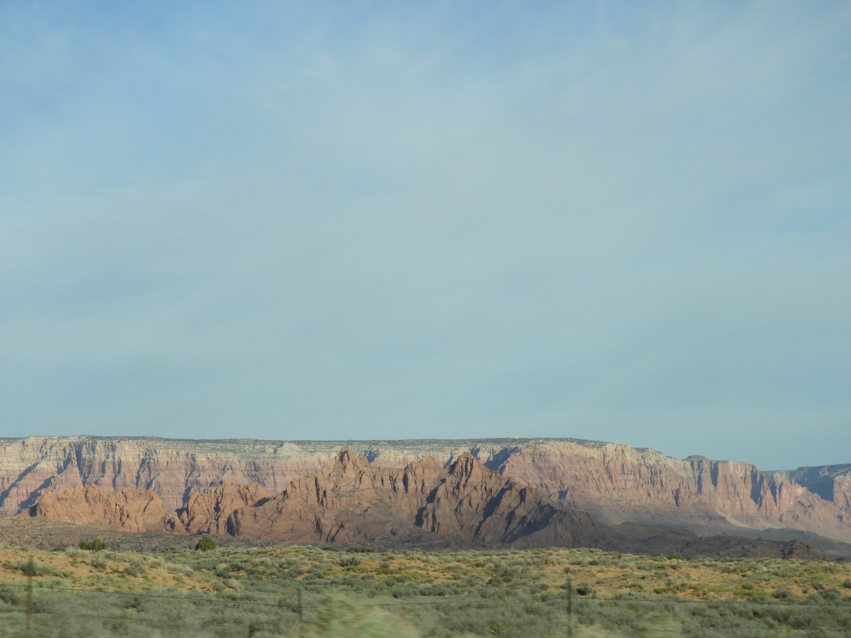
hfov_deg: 18.7
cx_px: 426
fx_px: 2581
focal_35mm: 105
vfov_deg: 14.1
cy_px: 319
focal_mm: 18.8
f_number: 4.8
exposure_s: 1/500
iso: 100
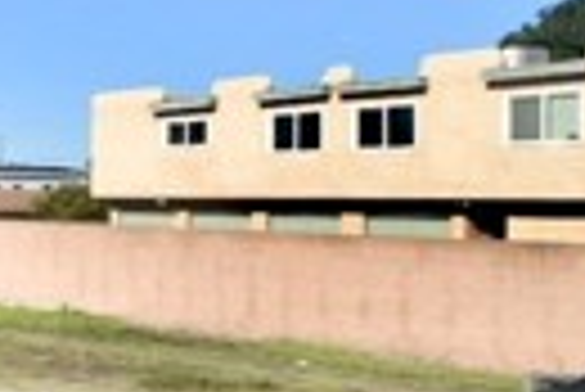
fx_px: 1204
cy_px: 164
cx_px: -738
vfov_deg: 18.5
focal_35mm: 74
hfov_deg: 16.2
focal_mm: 10
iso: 100
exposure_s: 1/200
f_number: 9
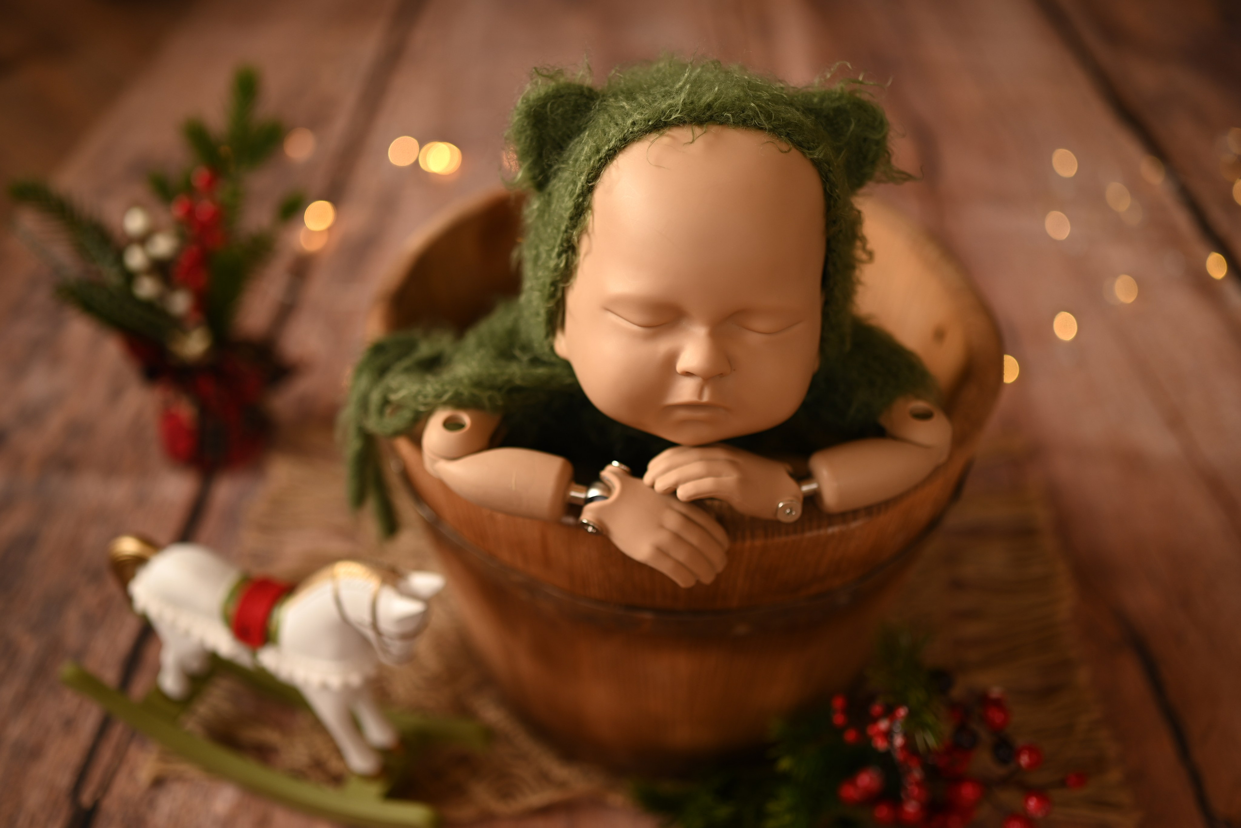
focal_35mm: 35
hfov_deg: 54.4
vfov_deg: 37.9
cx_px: 620
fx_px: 1207
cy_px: 414
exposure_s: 1/125
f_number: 1.8
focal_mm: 35
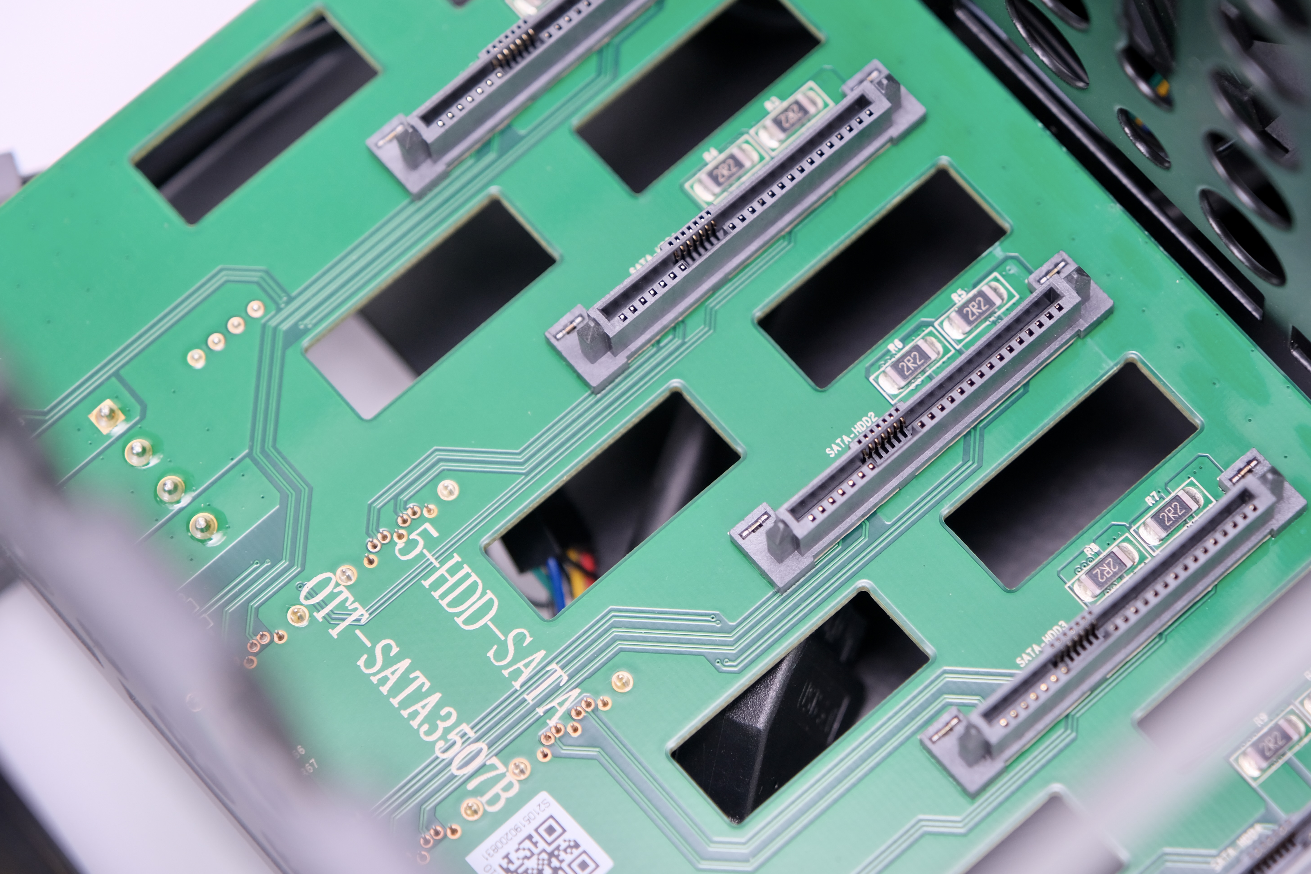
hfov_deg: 15.9
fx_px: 4697
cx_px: 693
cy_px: 451
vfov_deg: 10.6
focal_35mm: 129
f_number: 4
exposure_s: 1/56
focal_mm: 80
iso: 400
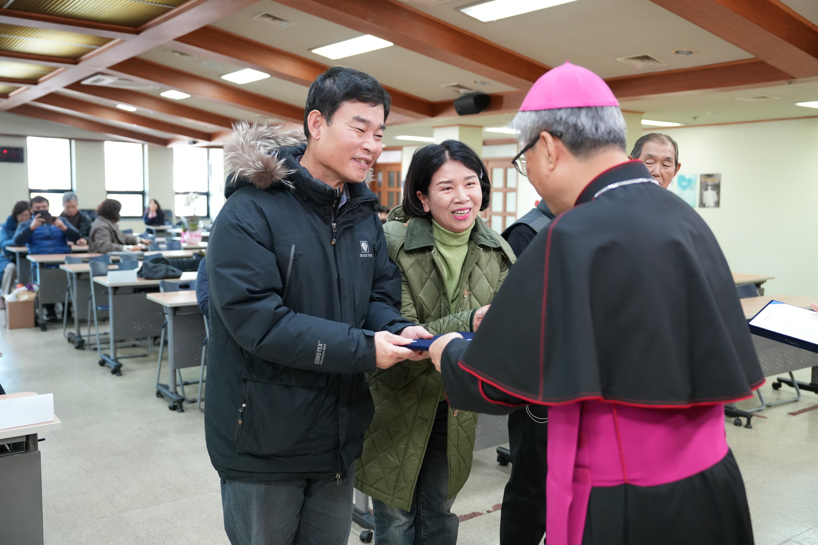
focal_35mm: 33
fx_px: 750
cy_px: 272
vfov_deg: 40.0
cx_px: 409
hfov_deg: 57.2
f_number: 2.8
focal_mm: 33
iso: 3200
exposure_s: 1/250
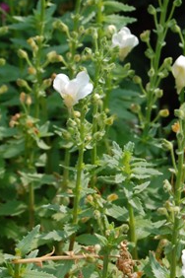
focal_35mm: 187
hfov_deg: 7.3
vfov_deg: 11.0
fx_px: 1442
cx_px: 155
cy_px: 140
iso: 200
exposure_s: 1/250
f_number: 8
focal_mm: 55
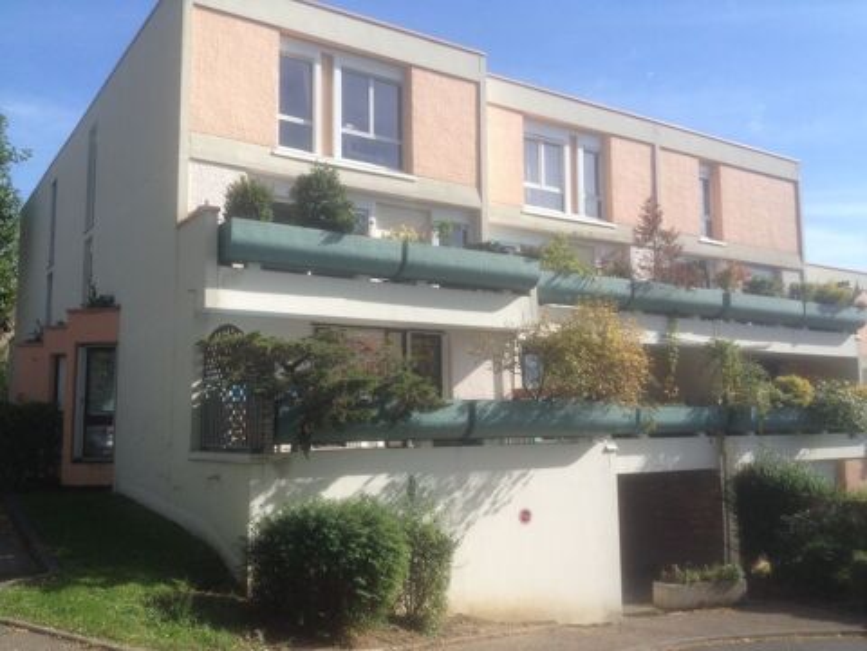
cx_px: 434
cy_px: 326
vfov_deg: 40.7
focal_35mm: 35
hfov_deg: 52.6
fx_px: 877
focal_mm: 4.28
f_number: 2.4
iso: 50
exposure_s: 1/1151
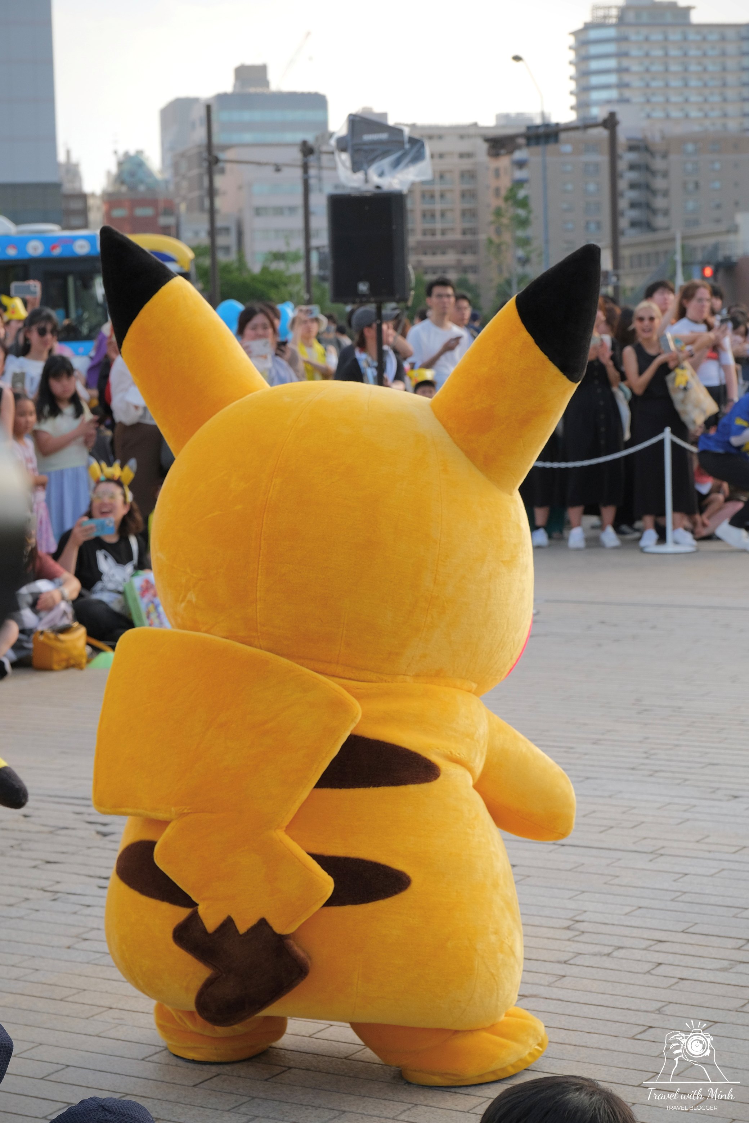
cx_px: 374
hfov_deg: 17.5
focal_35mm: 78
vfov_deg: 26.0
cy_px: 562
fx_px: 2434
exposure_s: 1/640
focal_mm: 51.8
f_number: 5.6
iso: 800
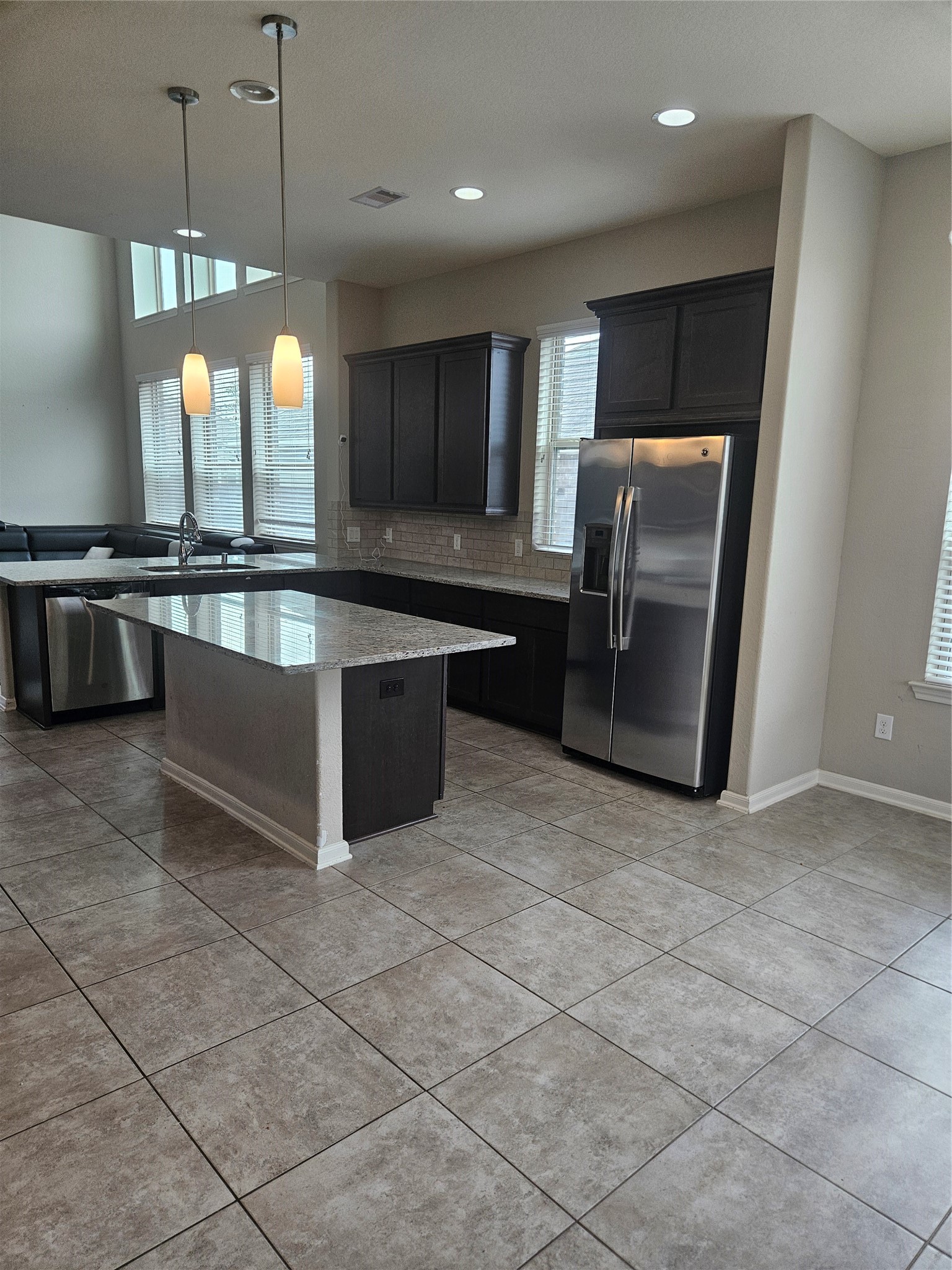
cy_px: 635
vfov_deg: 73.9
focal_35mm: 23
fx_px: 843
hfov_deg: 58.9
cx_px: 476
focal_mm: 5.4
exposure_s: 1/120
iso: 100
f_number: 1.8
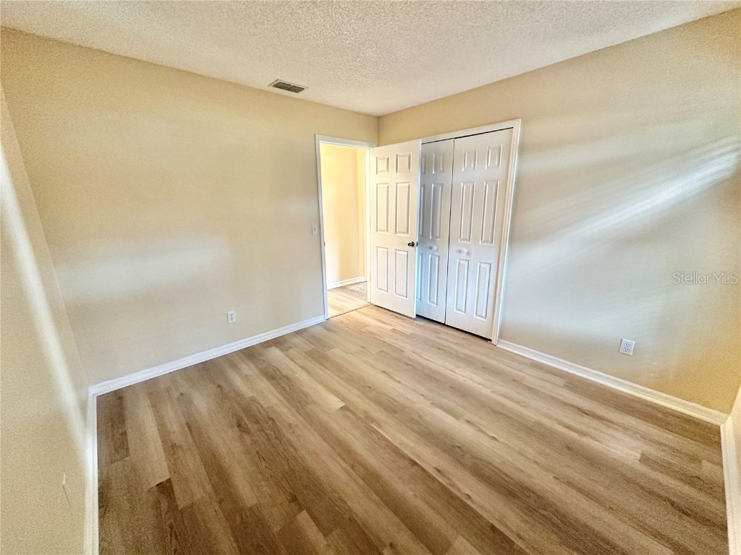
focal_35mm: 14
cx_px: 370
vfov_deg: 85.7
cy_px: 278
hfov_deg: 102.1
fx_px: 300
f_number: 2.2
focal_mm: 2.22
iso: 400
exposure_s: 1/60
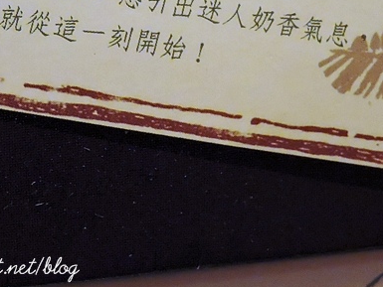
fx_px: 2457
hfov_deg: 8.9
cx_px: 174
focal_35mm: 222
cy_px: -39
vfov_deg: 6.7
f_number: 4.8
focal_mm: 17
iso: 800
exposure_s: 1/15
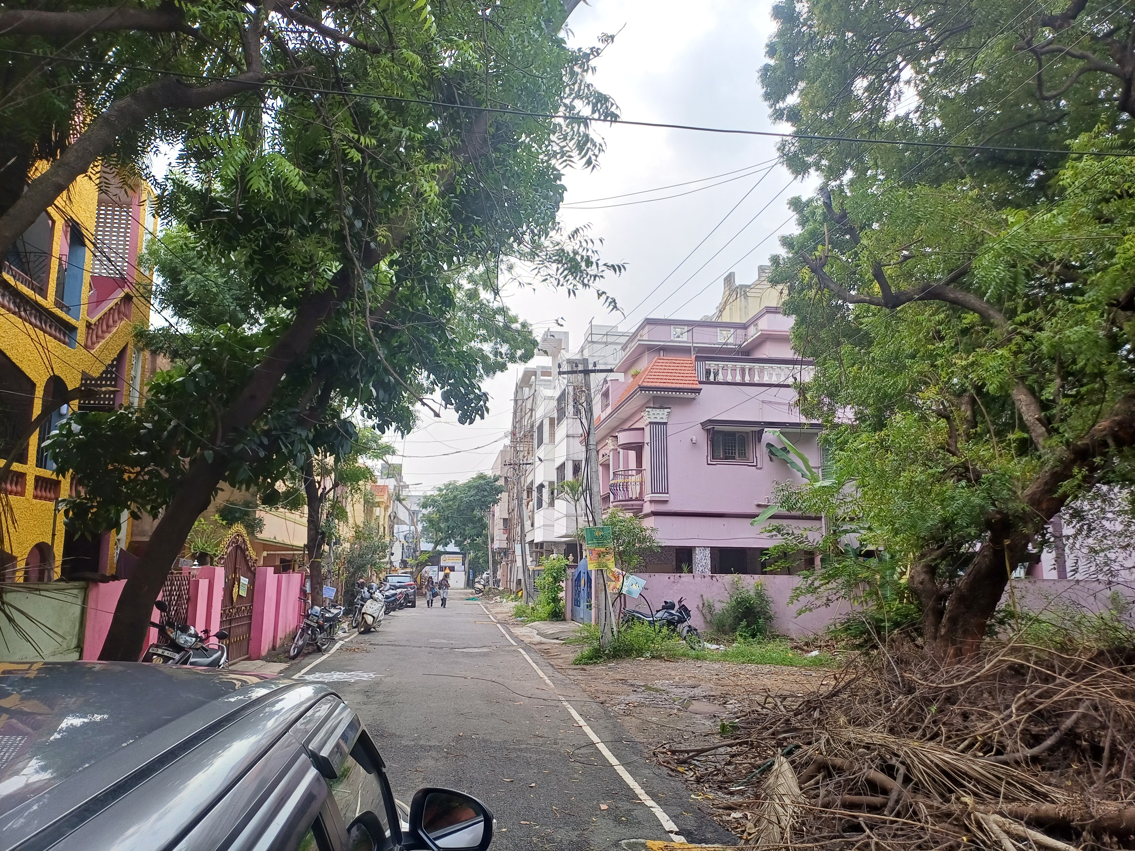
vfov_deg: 54.9
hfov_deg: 69.4
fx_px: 820
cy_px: 426
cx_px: 568
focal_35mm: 25
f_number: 1.8
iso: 50
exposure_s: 1/124
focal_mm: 4.65
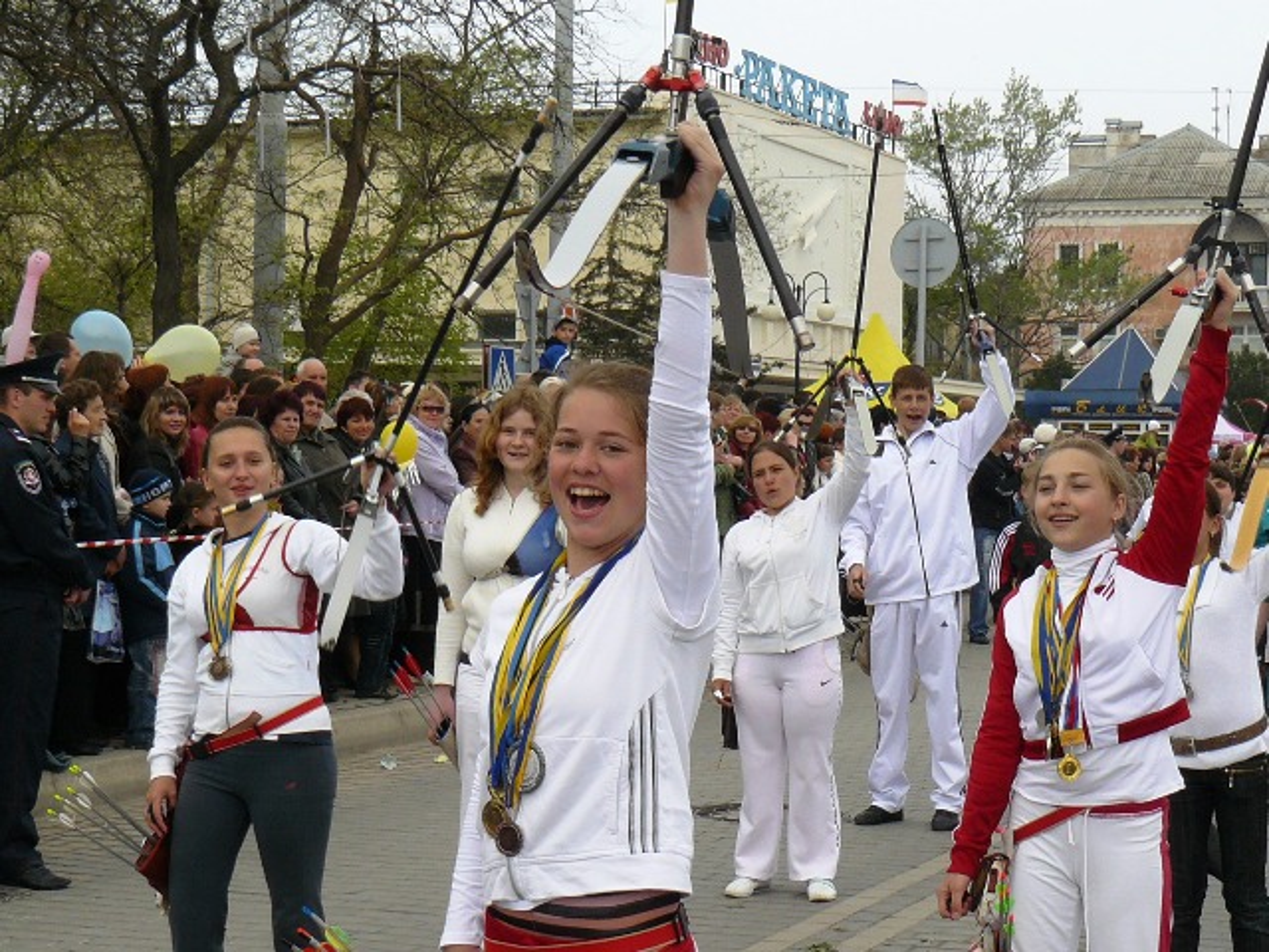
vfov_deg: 19.9
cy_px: 476
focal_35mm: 74
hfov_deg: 26.3
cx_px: 634
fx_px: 2713
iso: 100
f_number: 5.6
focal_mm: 8.2
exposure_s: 1/200
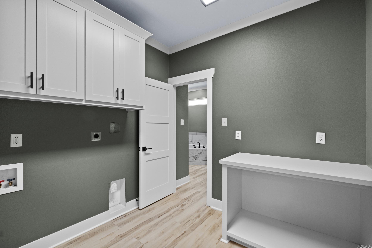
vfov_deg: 77.3
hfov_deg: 100.4
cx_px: 186
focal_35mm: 15
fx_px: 155
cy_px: 124
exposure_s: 1/3
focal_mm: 10
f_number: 9
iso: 800
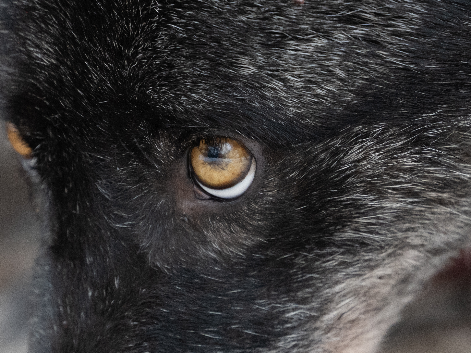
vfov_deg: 1.1
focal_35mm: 1371
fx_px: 18654
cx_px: 351
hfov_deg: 1.4
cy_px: 194
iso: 1250
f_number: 3.2
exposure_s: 1/1250
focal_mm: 400
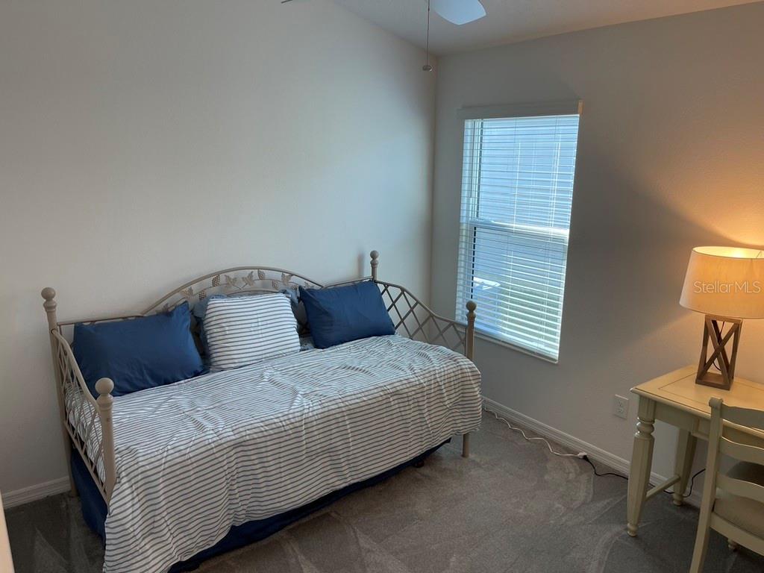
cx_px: 382
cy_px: 286
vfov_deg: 53.1
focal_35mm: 26
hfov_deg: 67.3
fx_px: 574
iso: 64
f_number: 1.6
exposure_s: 1/120
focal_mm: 5.1
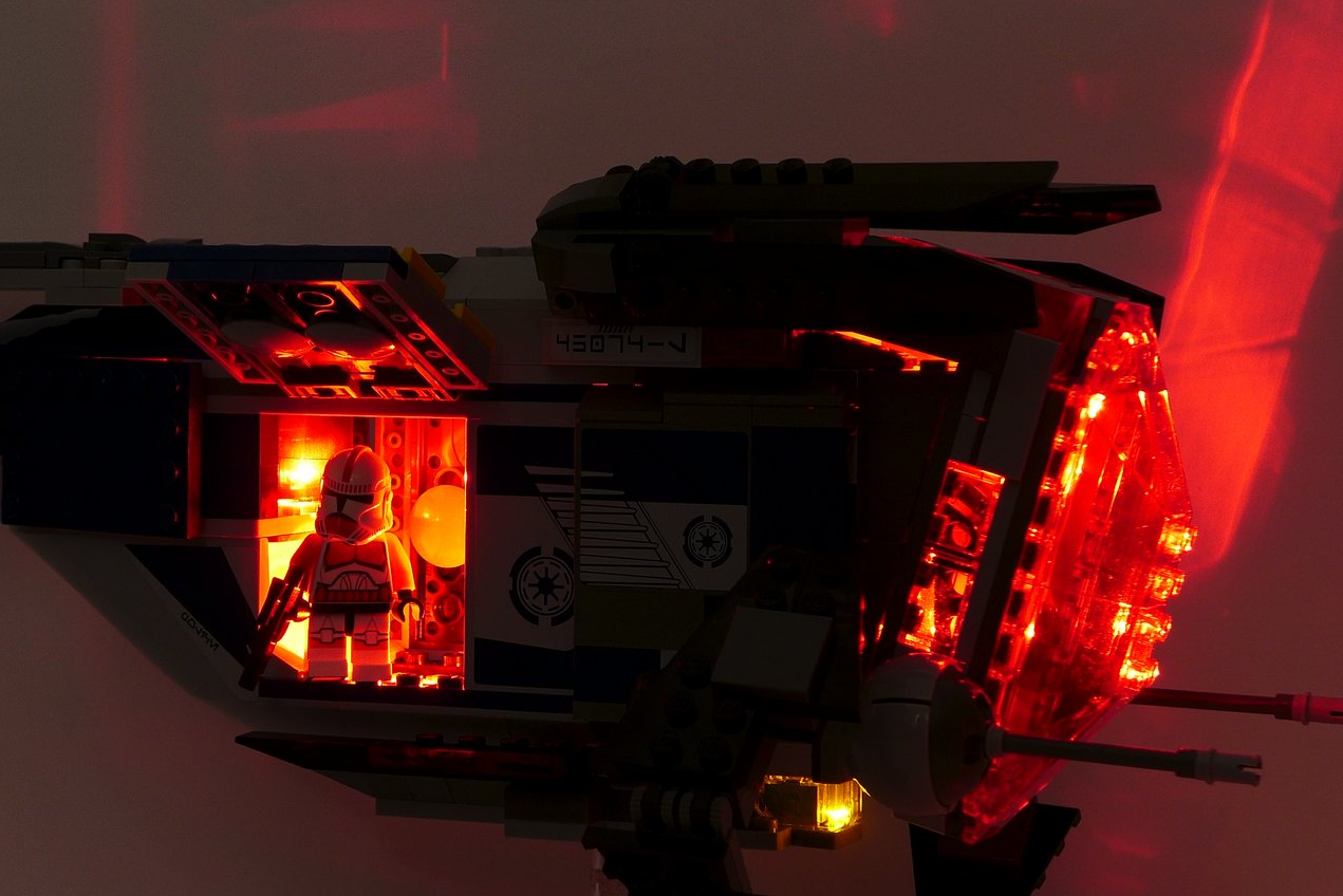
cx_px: 481
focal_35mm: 104
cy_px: 477
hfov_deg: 19.6
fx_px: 3880
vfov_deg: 13.2
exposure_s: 4
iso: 80
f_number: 3.5
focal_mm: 13.7
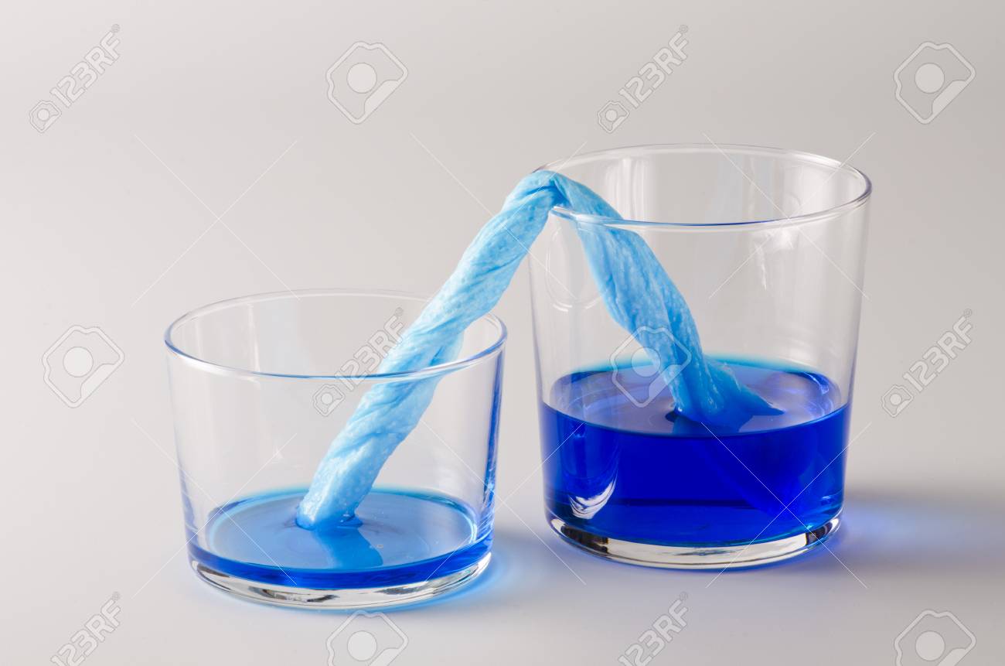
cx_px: 502
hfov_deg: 13.1
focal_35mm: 158
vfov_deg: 8.7
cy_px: 333
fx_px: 4388
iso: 100
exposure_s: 1/60
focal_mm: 105
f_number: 25
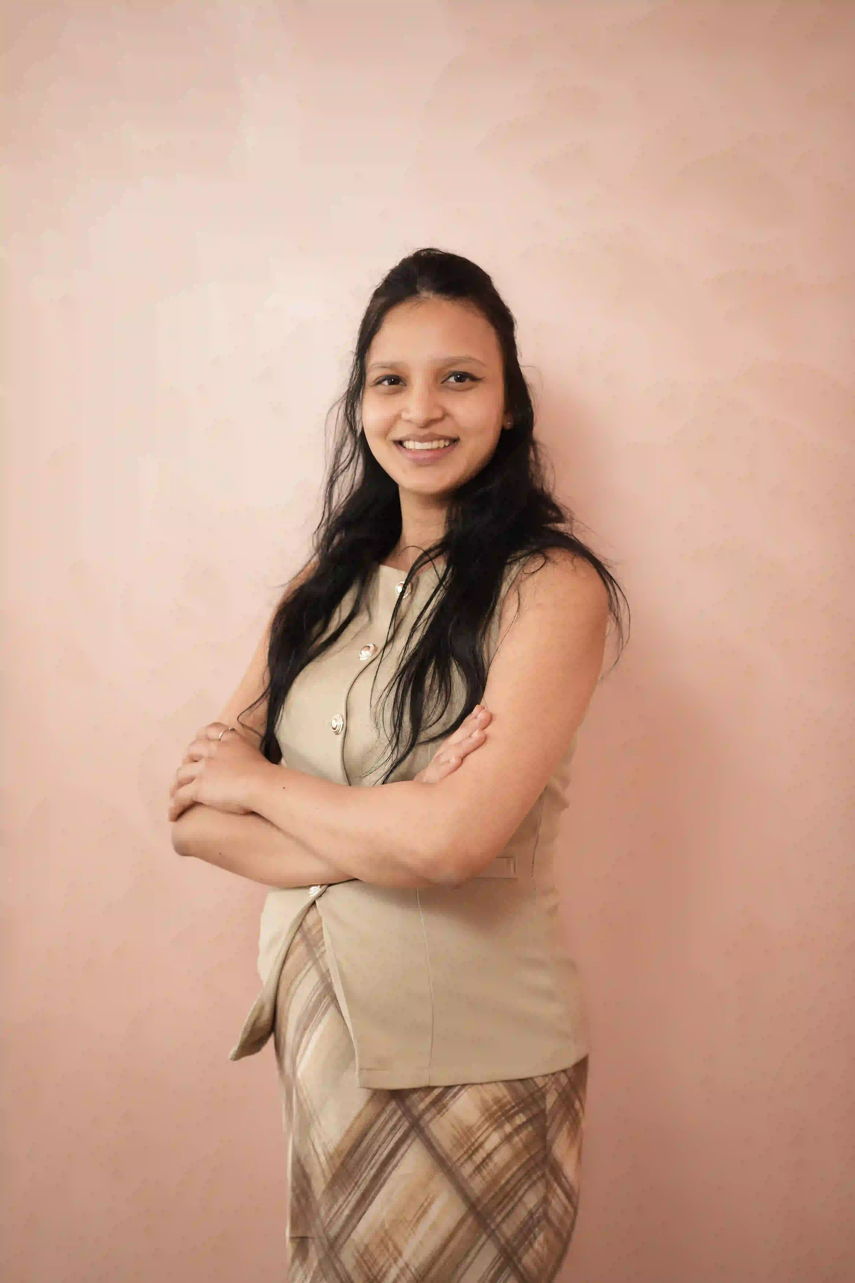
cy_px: 642
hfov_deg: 27.0
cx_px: 428
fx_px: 1781
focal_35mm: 50
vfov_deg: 39.6
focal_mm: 50
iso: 1000
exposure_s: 1/320
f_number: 2.2
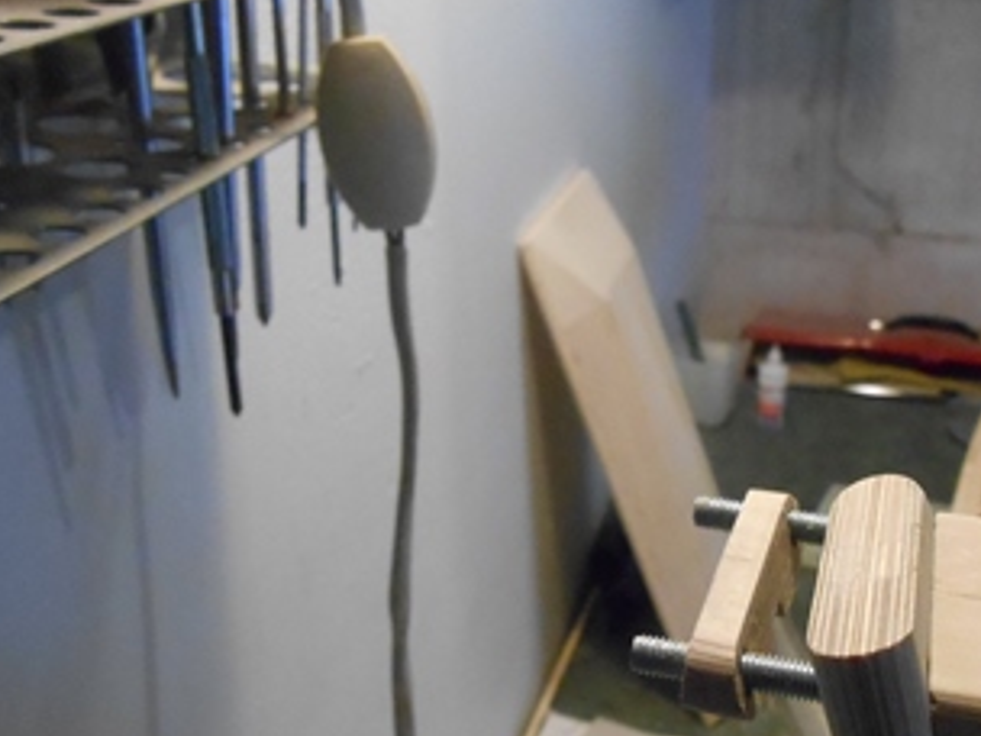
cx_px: 750
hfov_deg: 41.5
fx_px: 1247
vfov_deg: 31.9
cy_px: 600
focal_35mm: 44
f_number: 3.4
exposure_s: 1/100
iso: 800
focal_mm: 4.7
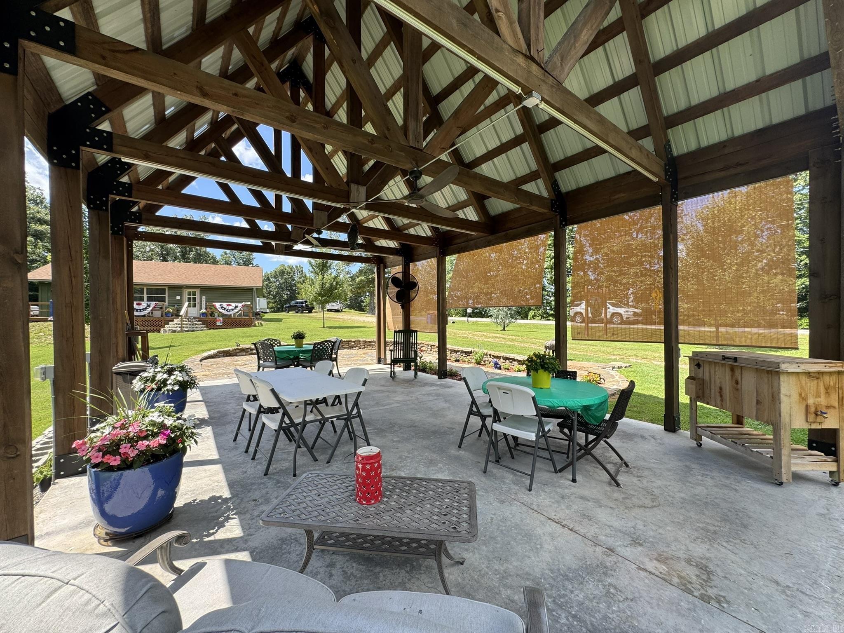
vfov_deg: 85.7
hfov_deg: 102.1
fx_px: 341
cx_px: 422
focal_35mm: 14
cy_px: 316
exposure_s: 1/440
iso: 40
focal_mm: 2.22
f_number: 2.2
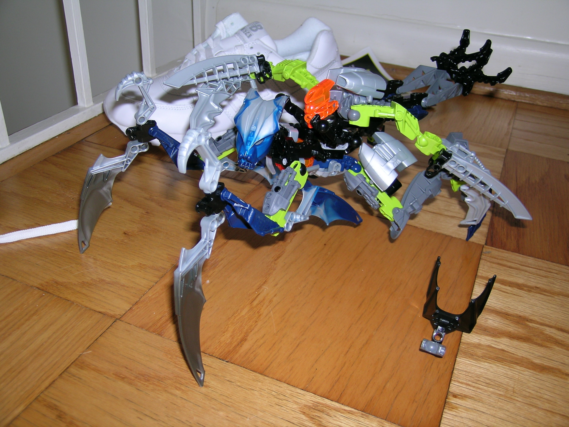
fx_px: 575
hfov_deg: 52.6
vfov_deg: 40.7
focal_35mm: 35
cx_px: 284
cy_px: 214
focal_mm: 7.2
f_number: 3
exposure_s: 1/60.1
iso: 50
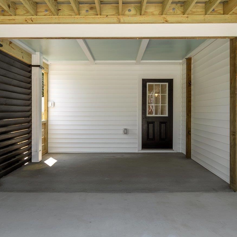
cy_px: 113
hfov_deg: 49.7
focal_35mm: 33
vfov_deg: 49.7
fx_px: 256
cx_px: 113
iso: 100
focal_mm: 11
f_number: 8
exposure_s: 1/50
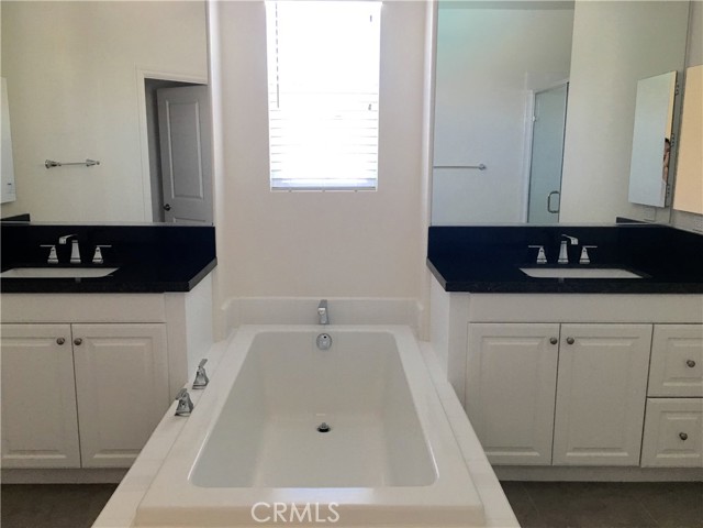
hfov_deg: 61.7
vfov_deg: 48.2
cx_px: 352
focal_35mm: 29
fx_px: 589
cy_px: 264
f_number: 2.2
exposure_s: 1/33
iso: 50
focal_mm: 4.15
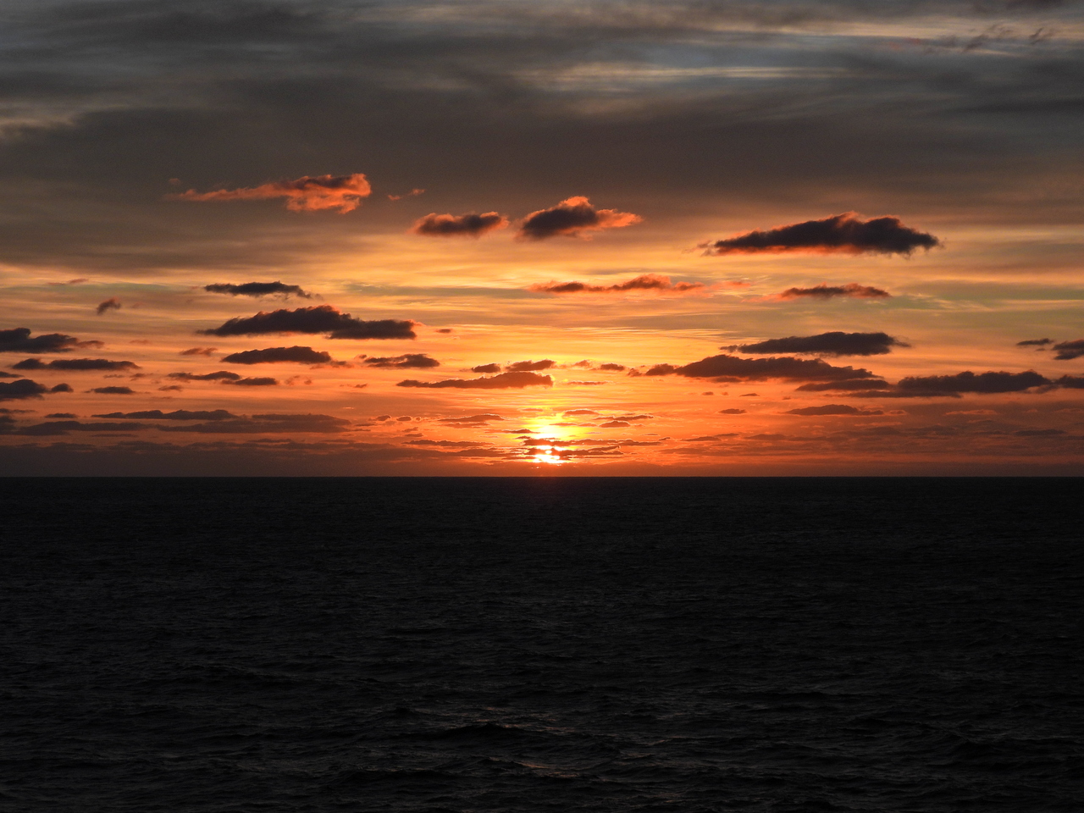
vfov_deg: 18.4
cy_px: 406
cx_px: 542
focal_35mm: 80
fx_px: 2505
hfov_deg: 24.4
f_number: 3.5
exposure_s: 1/2000
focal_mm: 14.3
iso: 100
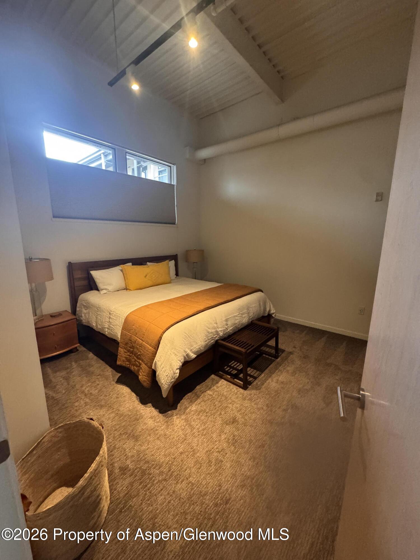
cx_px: 210
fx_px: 226
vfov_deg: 102.1
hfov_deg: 85.7
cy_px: 280
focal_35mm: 14
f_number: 2.2
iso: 640
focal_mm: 2.22
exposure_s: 1/60
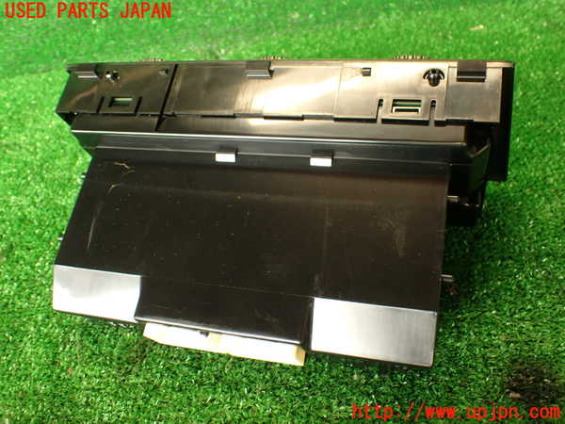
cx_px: 282
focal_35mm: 32
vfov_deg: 44.2
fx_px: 522
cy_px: 212
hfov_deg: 56.8
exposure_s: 1/40
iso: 200
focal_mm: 5.79
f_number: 2.4
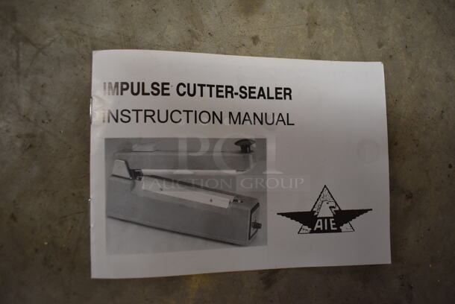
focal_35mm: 27
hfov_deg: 67.3
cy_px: 152
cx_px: 228
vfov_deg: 48.0
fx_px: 342
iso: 800
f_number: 4.5
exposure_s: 1/60
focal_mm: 18
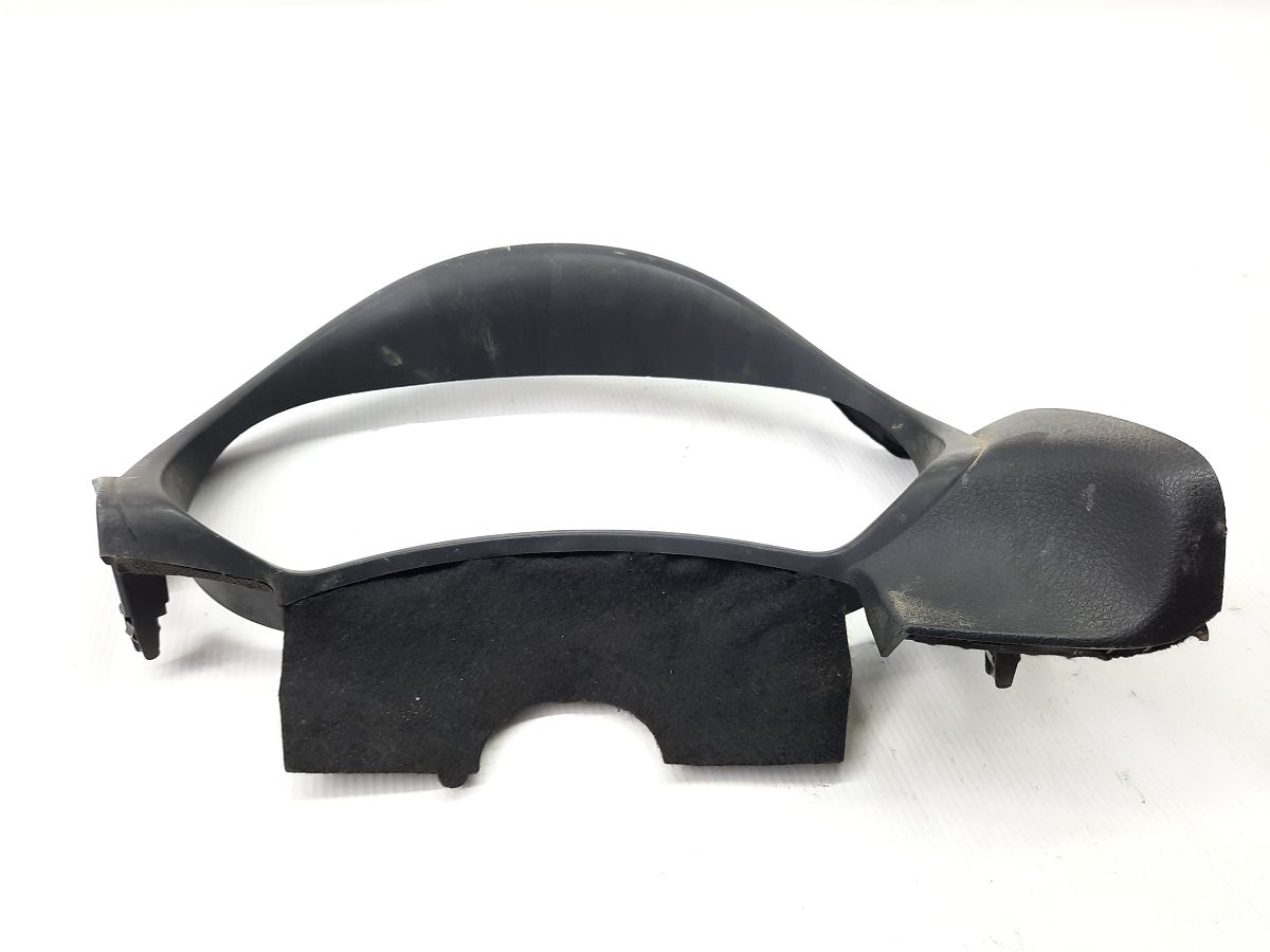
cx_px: 635
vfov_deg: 54.9
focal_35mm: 25
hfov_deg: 69.4
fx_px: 917
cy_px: 476
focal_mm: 4.6
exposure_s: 1/50
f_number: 2
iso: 125
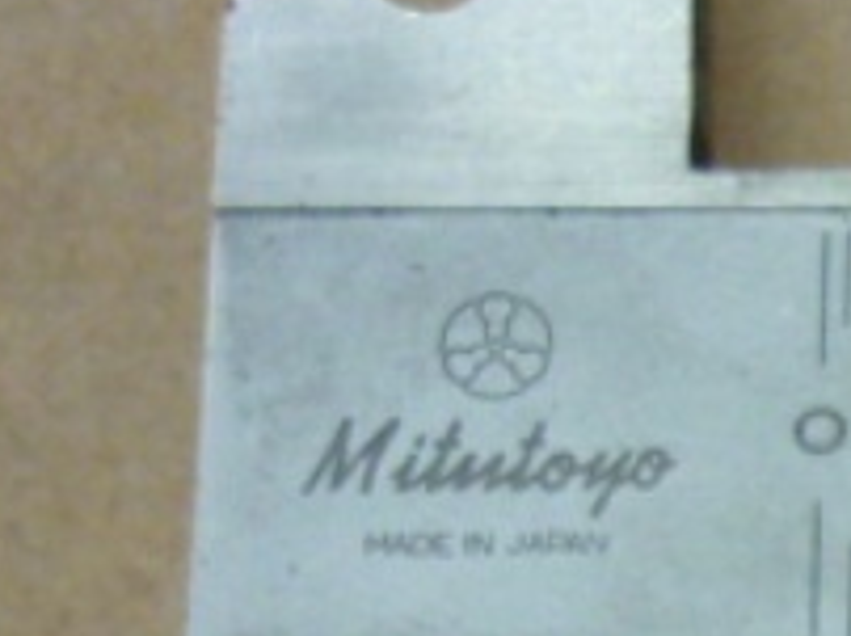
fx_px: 3217
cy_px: 1129
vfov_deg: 10.6
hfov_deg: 13.6
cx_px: 1496
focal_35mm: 131
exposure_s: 1/25
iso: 400
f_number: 2.8
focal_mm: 5.5
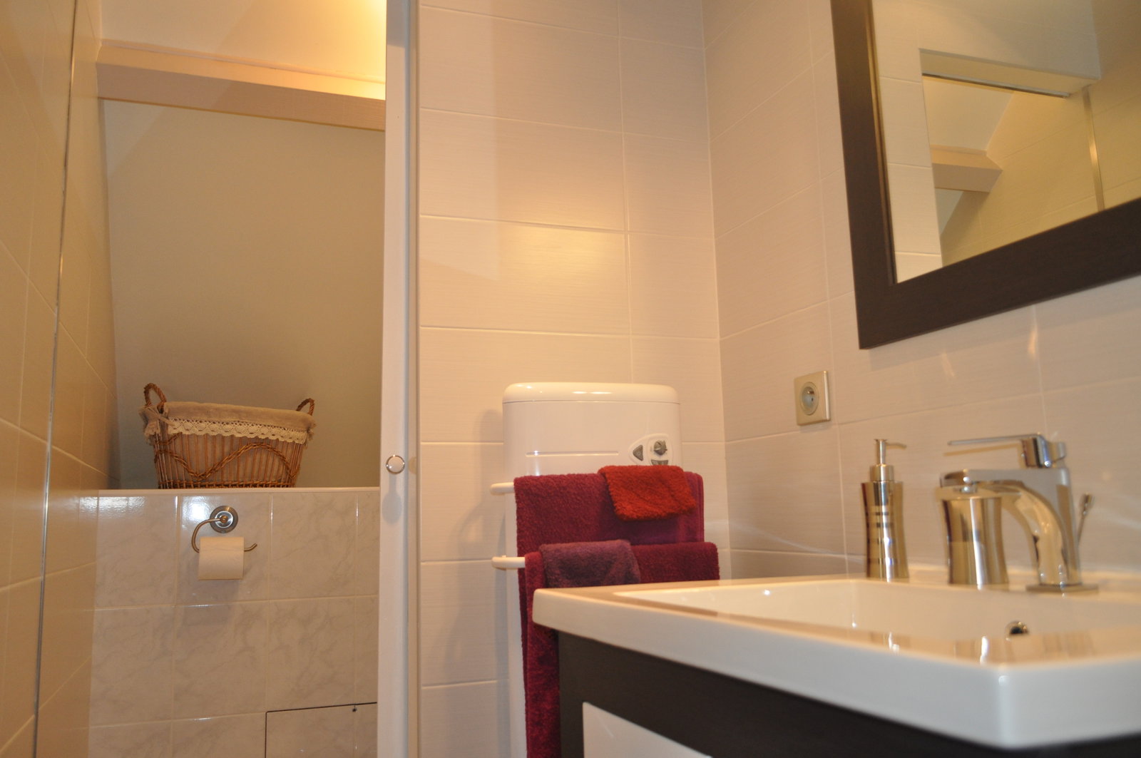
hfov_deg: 62.0
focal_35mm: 30
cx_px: 570
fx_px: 950
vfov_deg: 43.5
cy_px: 379
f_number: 3.8
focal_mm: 20
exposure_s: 1/80
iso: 800
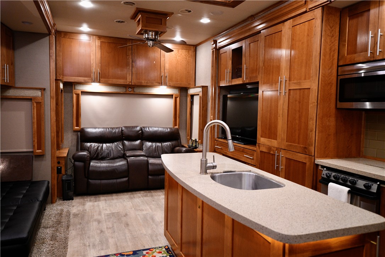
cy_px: 128
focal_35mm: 27
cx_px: 192
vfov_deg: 47.9
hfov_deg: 67.4
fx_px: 289
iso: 3200
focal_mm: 27
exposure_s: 1/80
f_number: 3.5
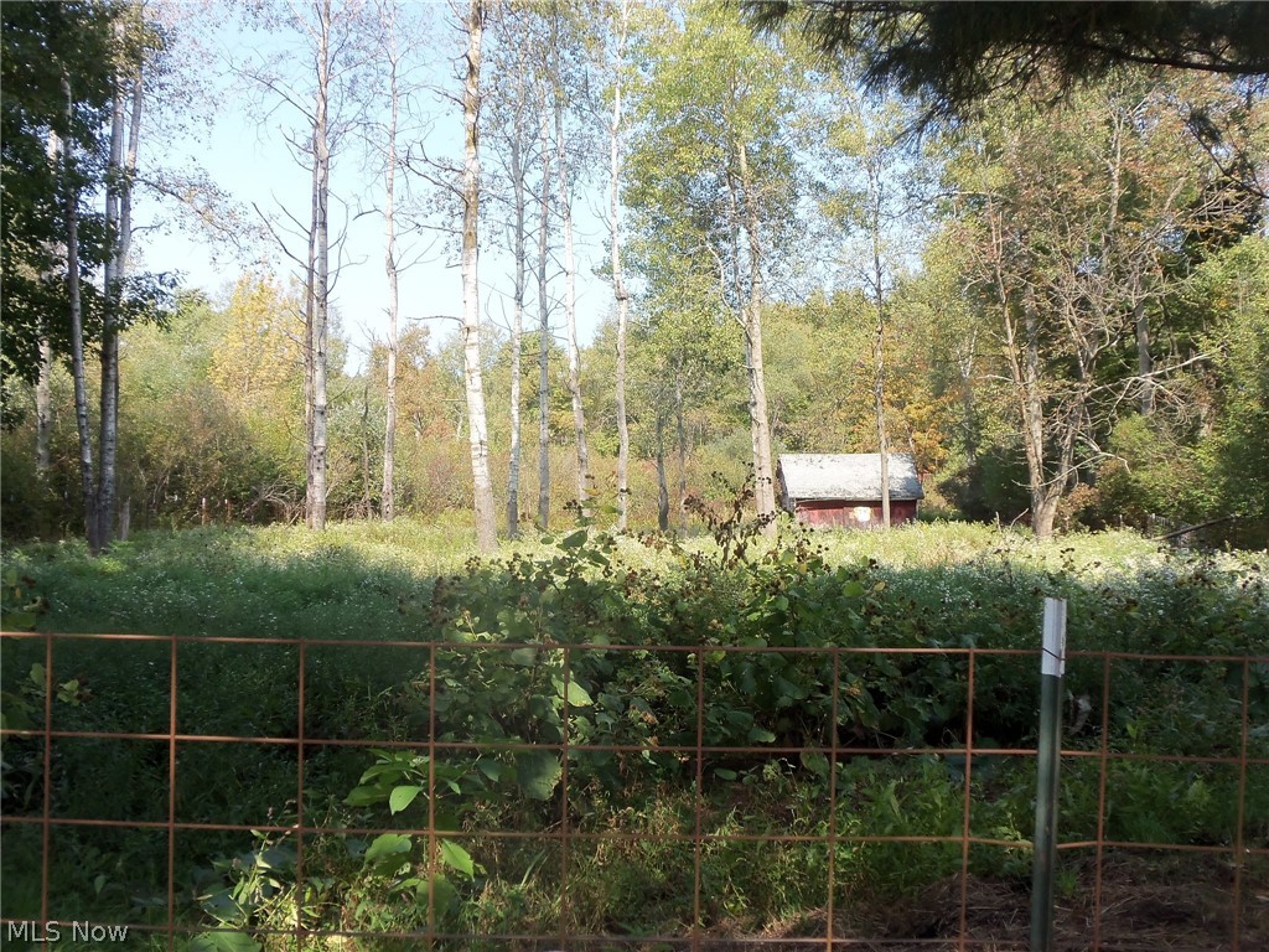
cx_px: 634
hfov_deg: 50.1
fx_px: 1356
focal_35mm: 37
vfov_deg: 38.7
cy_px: 476
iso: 64
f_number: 3.6
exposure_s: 1/250
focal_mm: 6.7
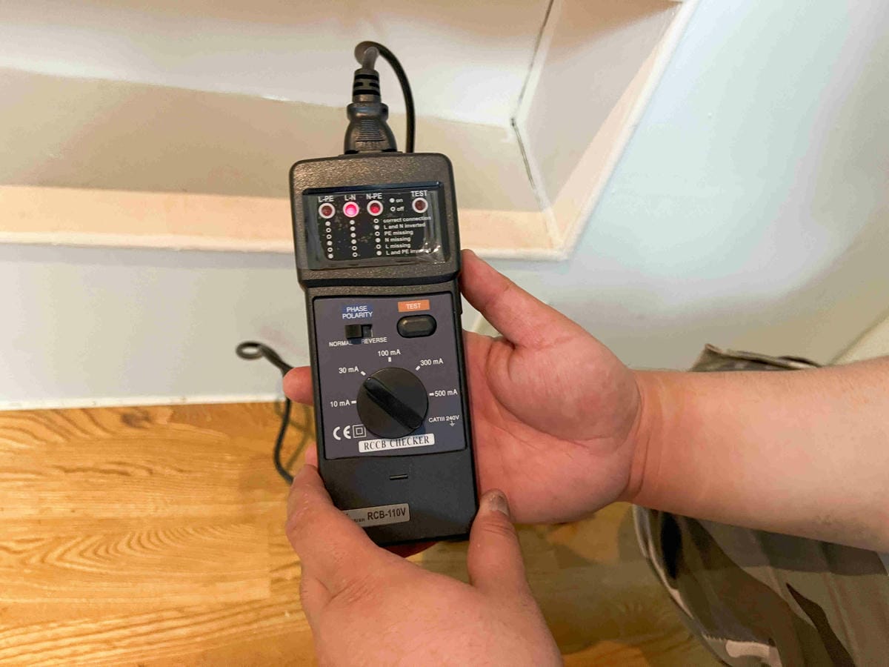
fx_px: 668
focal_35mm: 26
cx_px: 444
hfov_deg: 67.3
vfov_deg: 53.1
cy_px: 334
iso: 400
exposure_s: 1/40
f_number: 1.5
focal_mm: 5.7
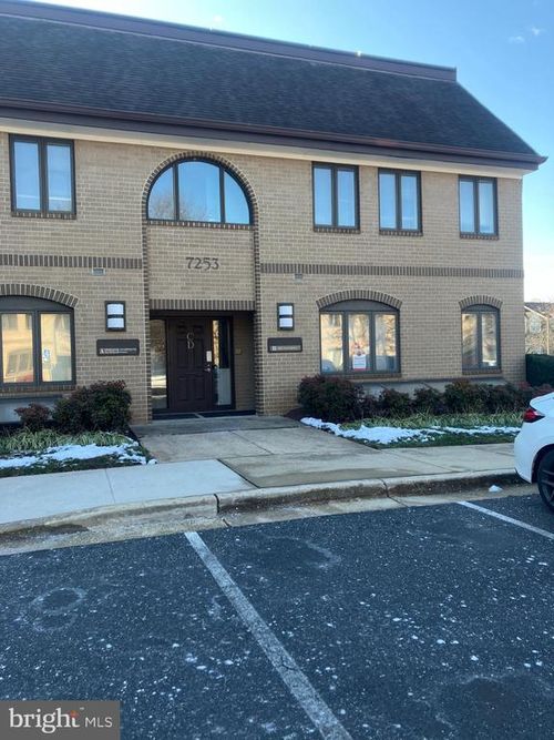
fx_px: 598
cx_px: 277
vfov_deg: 63.5
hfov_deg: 49.7
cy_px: 370
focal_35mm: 28
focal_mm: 3.99
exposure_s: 1/187
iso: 25
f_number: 1.8
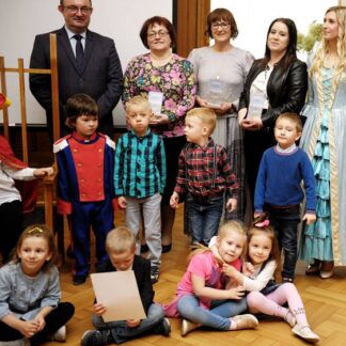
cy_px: 174
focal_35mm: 54
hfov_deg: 31.1
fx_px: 611
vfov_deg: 31.6
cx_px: 260
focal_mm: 42
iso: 1250
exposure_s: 1/100
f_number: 2.8
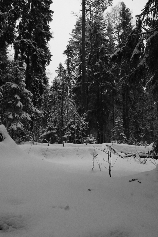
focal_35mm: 27
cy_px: 118
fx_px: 178
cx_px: 79
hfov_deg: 47.9
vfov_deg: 67.4
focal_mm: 18
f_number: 13
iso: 8000
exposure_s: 1/250
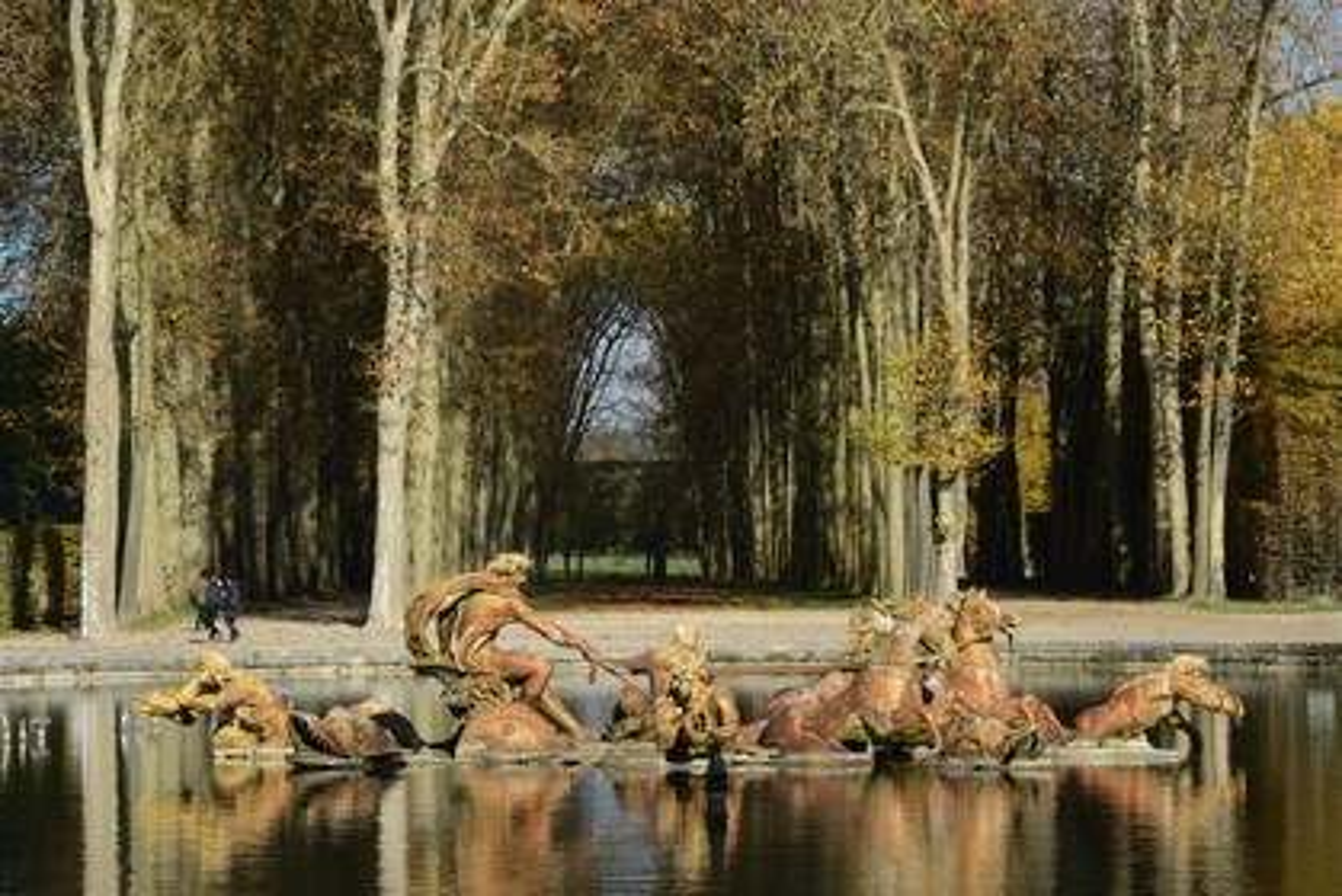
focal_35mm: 145
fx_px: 5409
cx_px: 671
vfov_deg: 9.5
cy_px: 448
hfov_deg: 14.1
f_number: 11
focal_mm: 145
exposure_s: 1/250
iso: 200
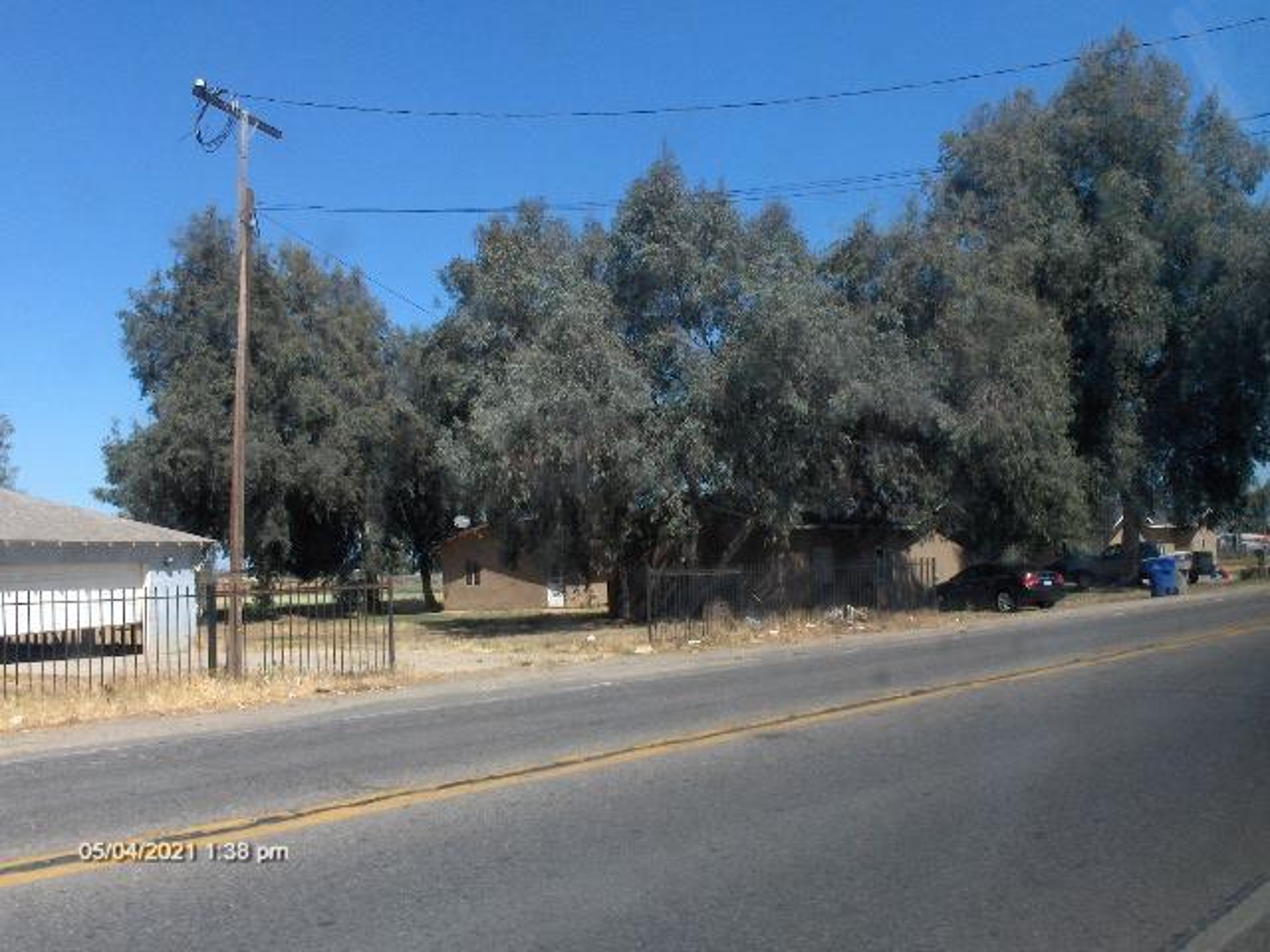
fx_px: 1357
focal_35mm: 37
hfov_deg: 50.1
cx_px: 635
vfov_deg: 38.7
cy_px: 476
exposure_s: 1/348
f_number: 6.5
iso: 100
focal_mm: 6.11
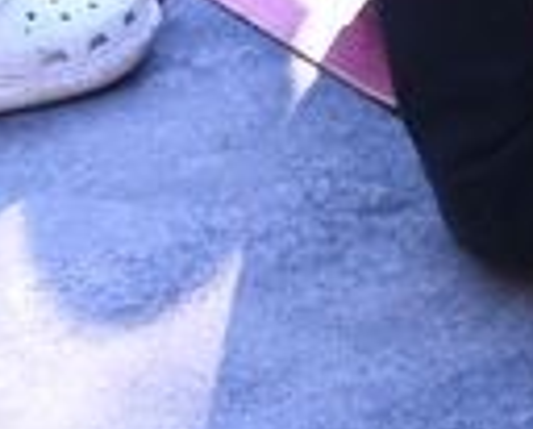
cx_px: 1524
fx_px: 3905
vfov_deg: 6.0
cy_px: -656
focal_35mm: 247
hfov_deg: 7.1
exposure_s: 1/320
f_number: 9
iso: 2500
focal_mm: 22
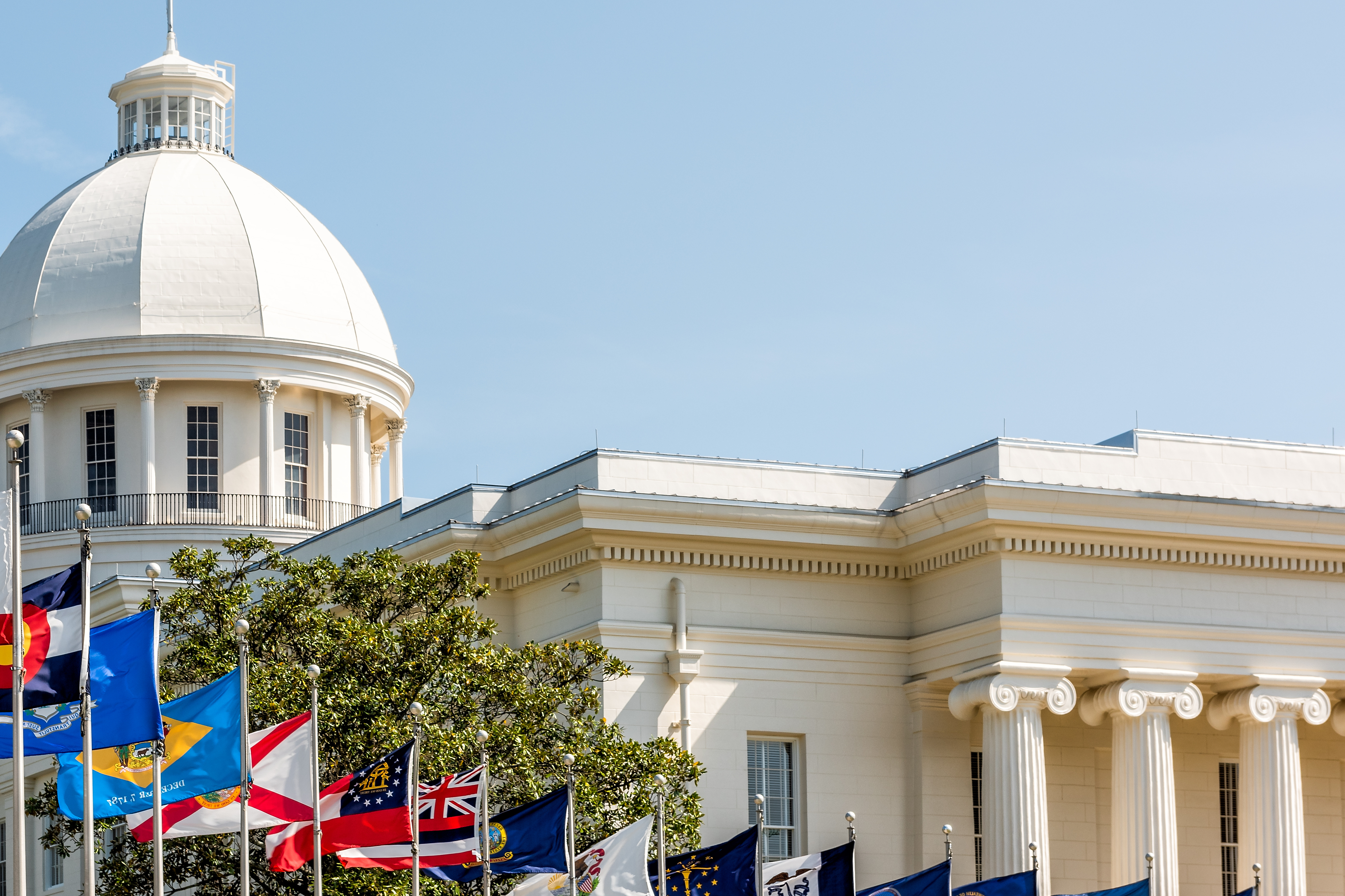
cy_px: 239
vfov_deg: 12.8
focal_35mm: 107
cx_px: 358
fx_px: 3997
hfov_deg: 19.0
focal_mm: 70
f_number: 11
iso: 64
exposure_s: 1/160
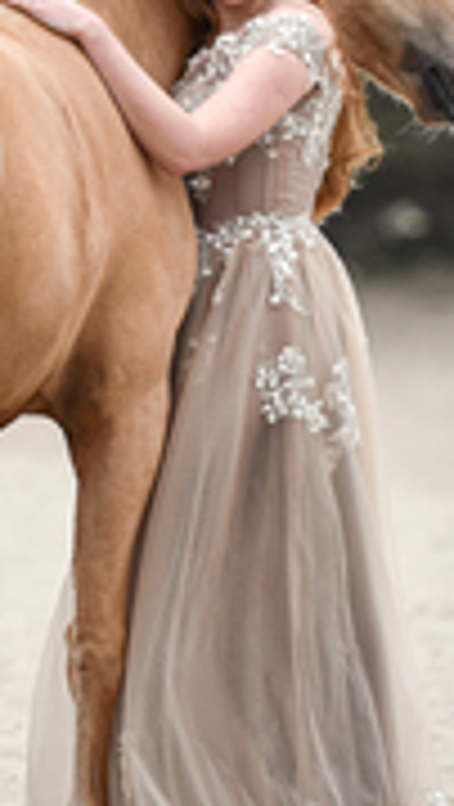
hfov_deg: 2.8
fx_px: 9202
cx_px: 126
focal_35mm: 431
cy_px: 322
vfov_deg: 5.0
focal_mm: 160
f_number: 2.8
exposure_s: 1/1000
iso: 100
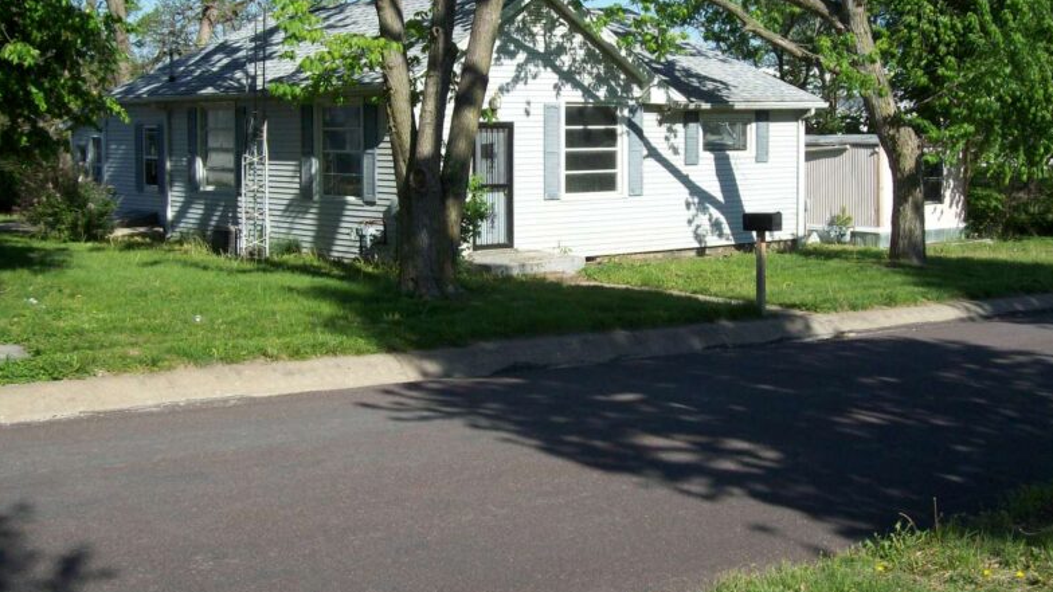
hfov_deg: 41.3
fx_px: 1396
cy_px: 199
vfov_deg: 23.8
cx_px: 536
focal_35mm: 50
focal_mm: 7.6
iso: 80
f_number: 5.4
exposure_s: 1/423
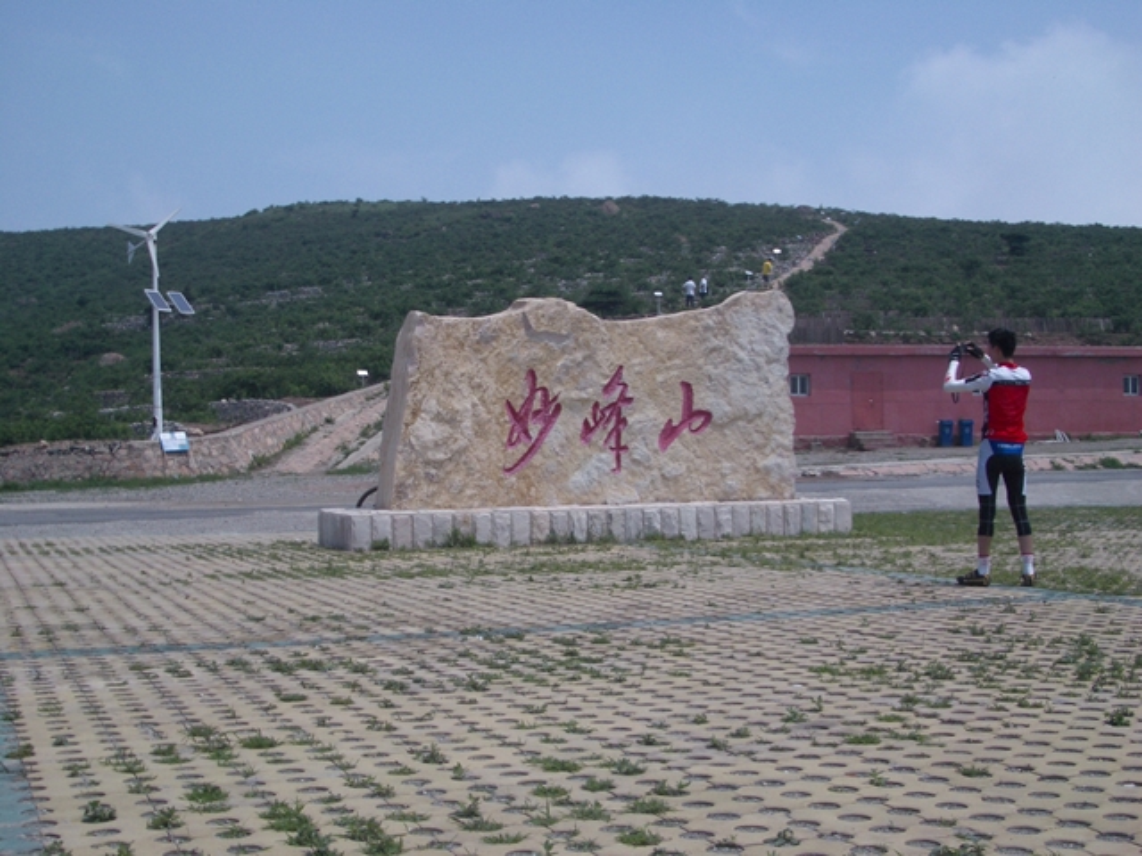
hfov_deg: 38.9
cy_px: 428
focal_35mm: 49
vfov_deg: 29.7
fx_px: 1617
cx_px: 571
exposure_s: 1/1000
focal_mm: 8.2
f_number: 5
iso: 50
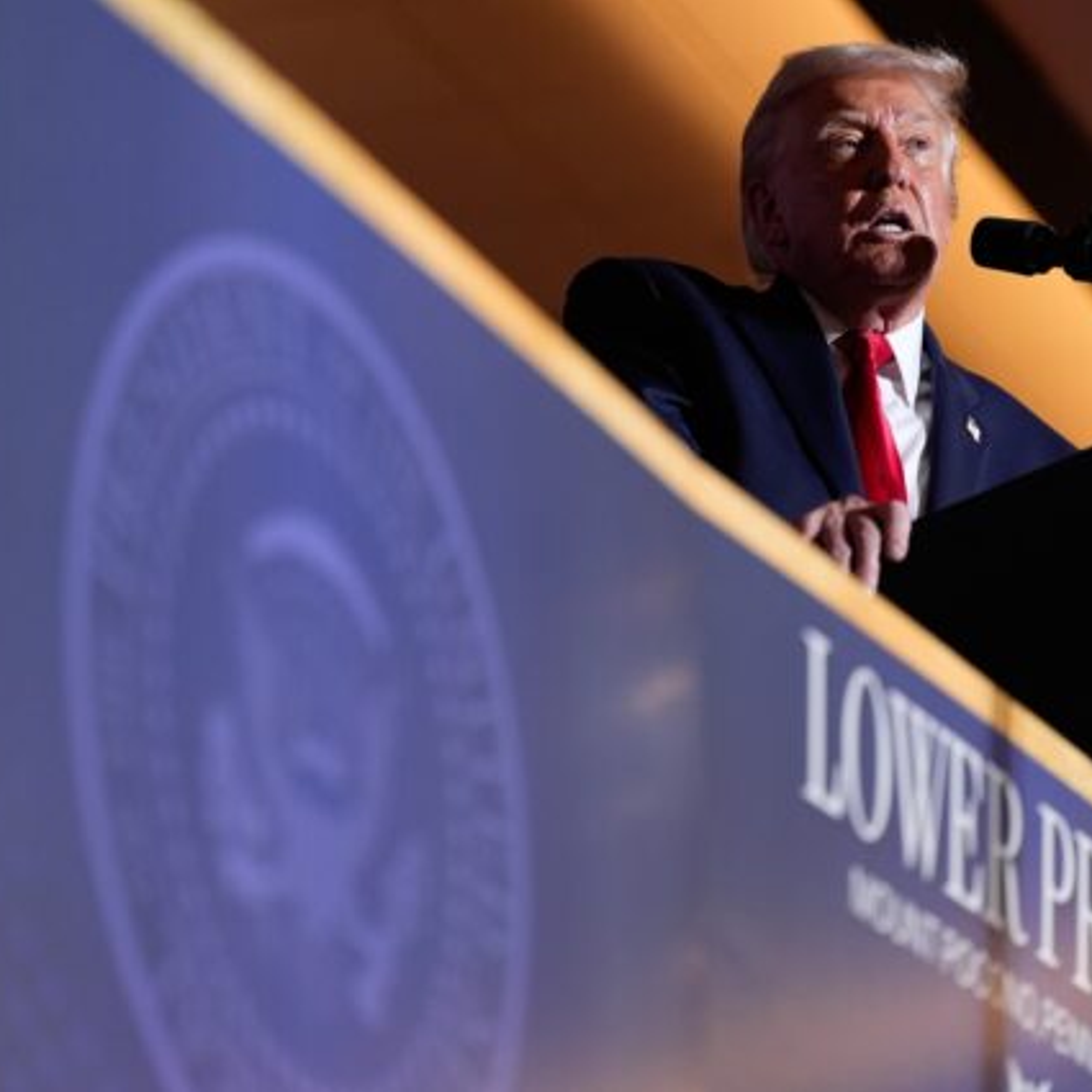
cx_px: 745
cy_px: 546
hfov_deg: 10.3
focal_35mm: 169
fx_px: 6032
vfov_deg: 10.3
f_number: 2.8
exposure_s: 1/640
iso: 2000
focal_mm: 132
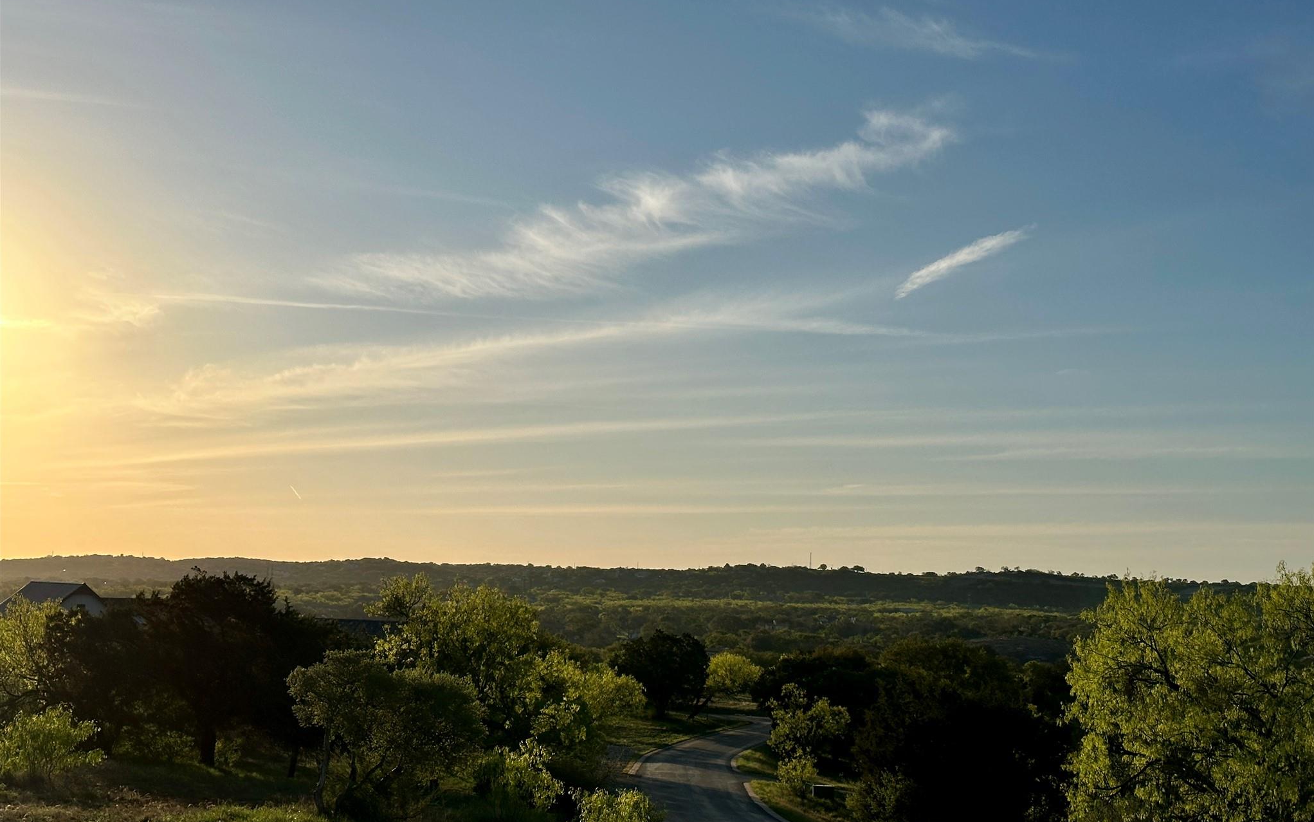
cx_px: 658
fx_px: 1826
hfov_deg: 39.6
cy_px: 468
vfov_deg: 25.3
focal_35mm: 51
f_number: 1.78
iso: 64
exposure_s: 1/12048
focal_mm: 6.86
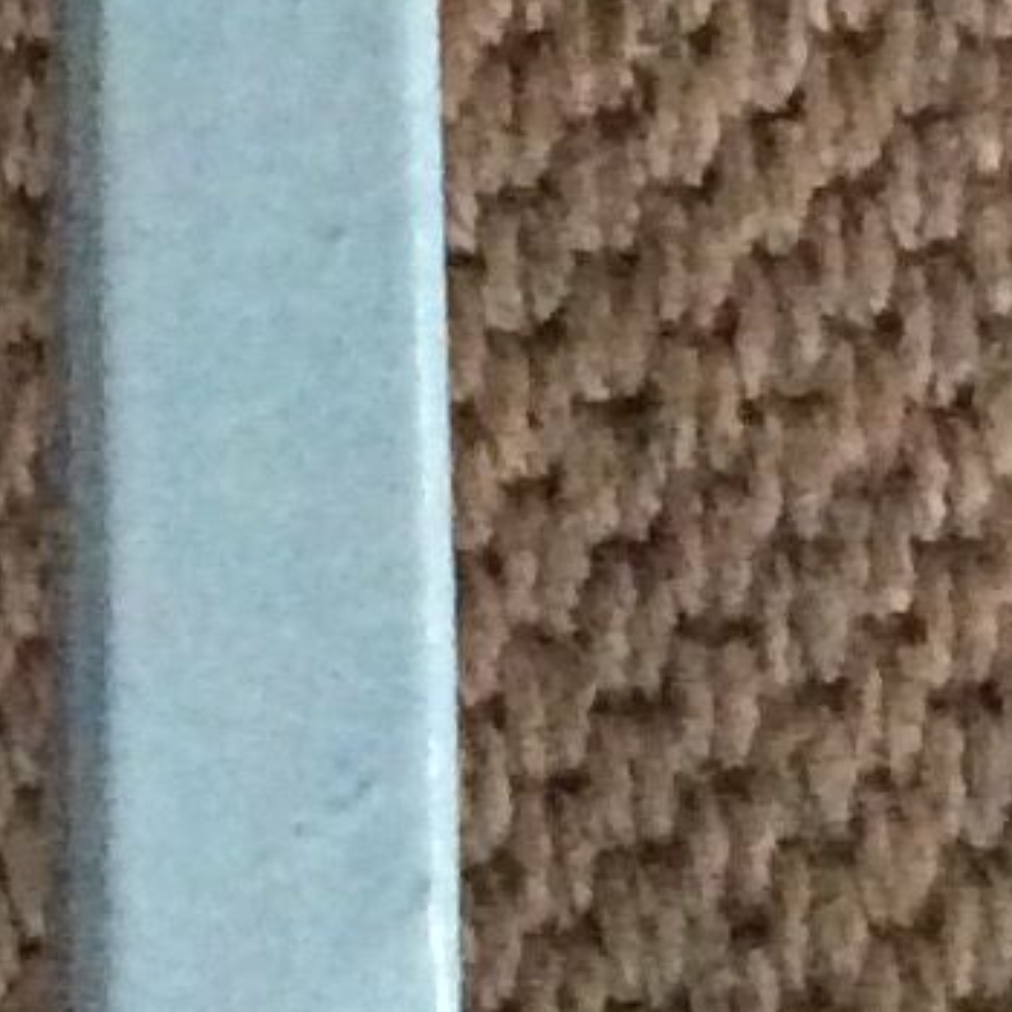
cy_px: -1399
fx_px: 6913
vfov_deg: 7.8
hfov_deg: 8.4
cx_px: 220
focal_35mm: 209
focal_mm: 3.3
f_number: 2.4
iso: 500
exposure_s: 1/17
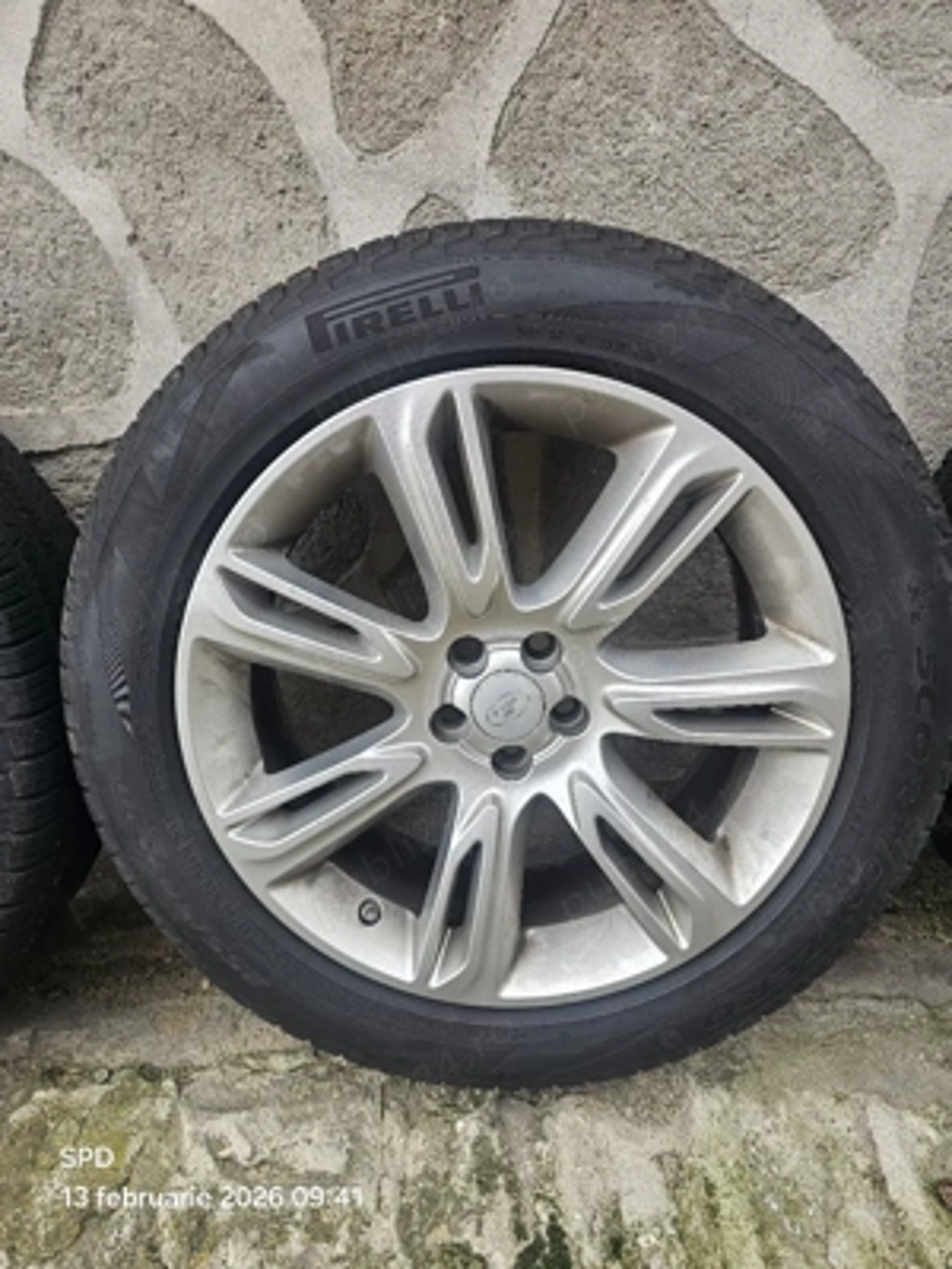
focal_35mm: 23
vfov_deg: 73.9
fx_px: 843
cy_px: 634
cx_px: 476
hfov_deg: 58.9
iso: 80
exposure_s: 1/192
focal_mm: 6.3
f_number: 1.7
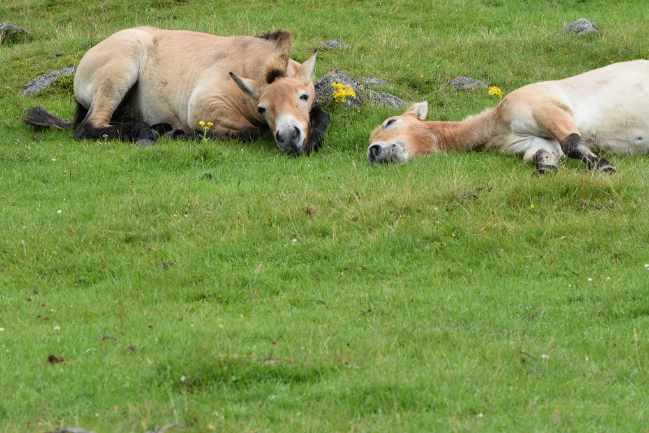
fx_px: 5386
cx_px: 374
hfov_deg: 6.9
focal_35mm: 299
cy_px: 103
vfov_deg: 4.6
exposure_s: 1/400
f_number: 10
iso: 200
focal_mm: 125
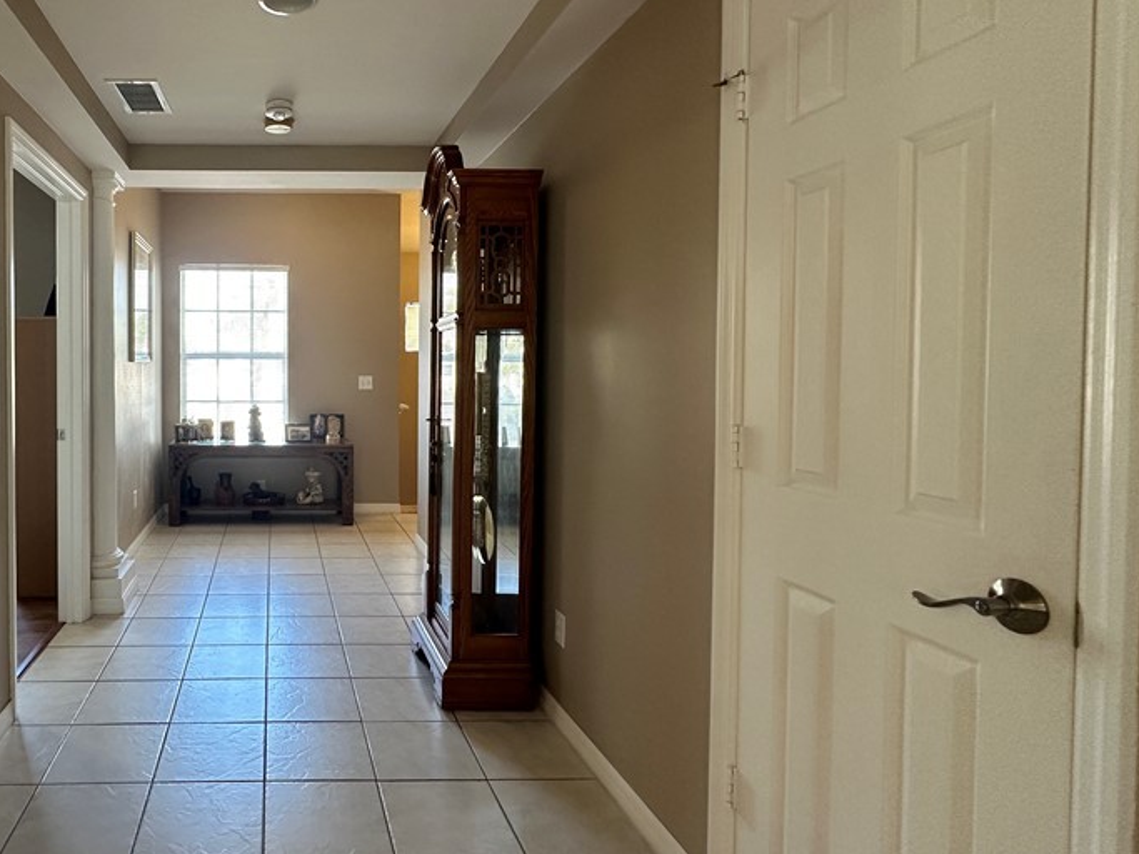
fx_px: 691
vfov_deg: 63.3
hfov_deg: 73.6
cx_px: 289
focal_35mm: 21
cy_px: 387
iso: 250
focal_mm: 2.22
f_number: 2.2
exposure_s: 1/120
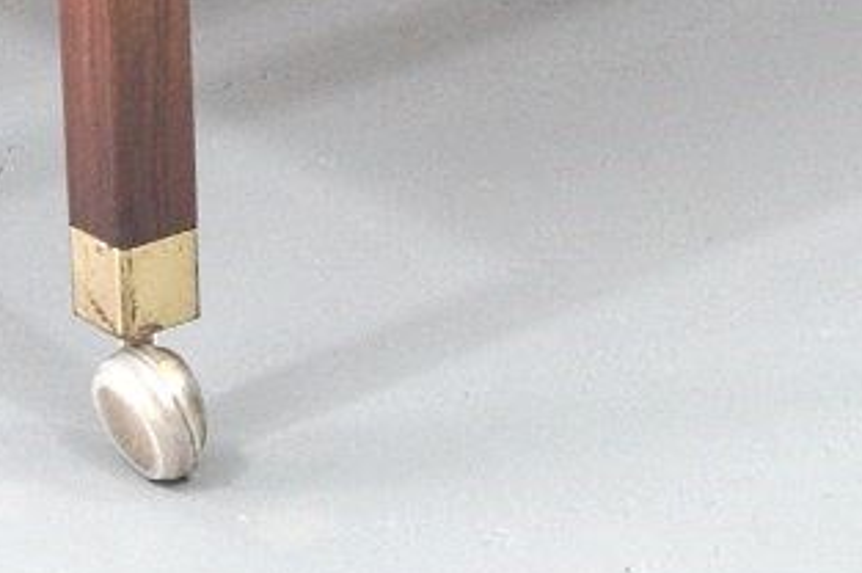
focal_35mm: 240
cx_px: 116
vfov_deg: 5.6
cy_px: -534
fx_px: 5741
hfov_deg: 8.6
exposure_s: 1/15
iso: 800
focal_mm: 40
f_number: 8
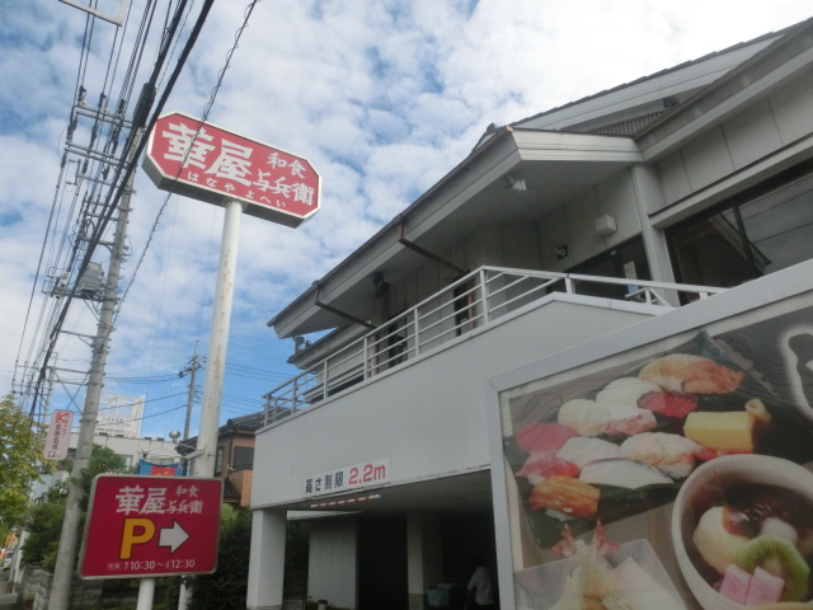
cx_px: 406
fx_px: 564
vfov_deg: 56.8
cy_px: 305
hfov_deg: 71.6
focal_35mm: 24
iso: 320
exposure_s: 1/1000
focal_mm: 4.24
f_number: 7.9
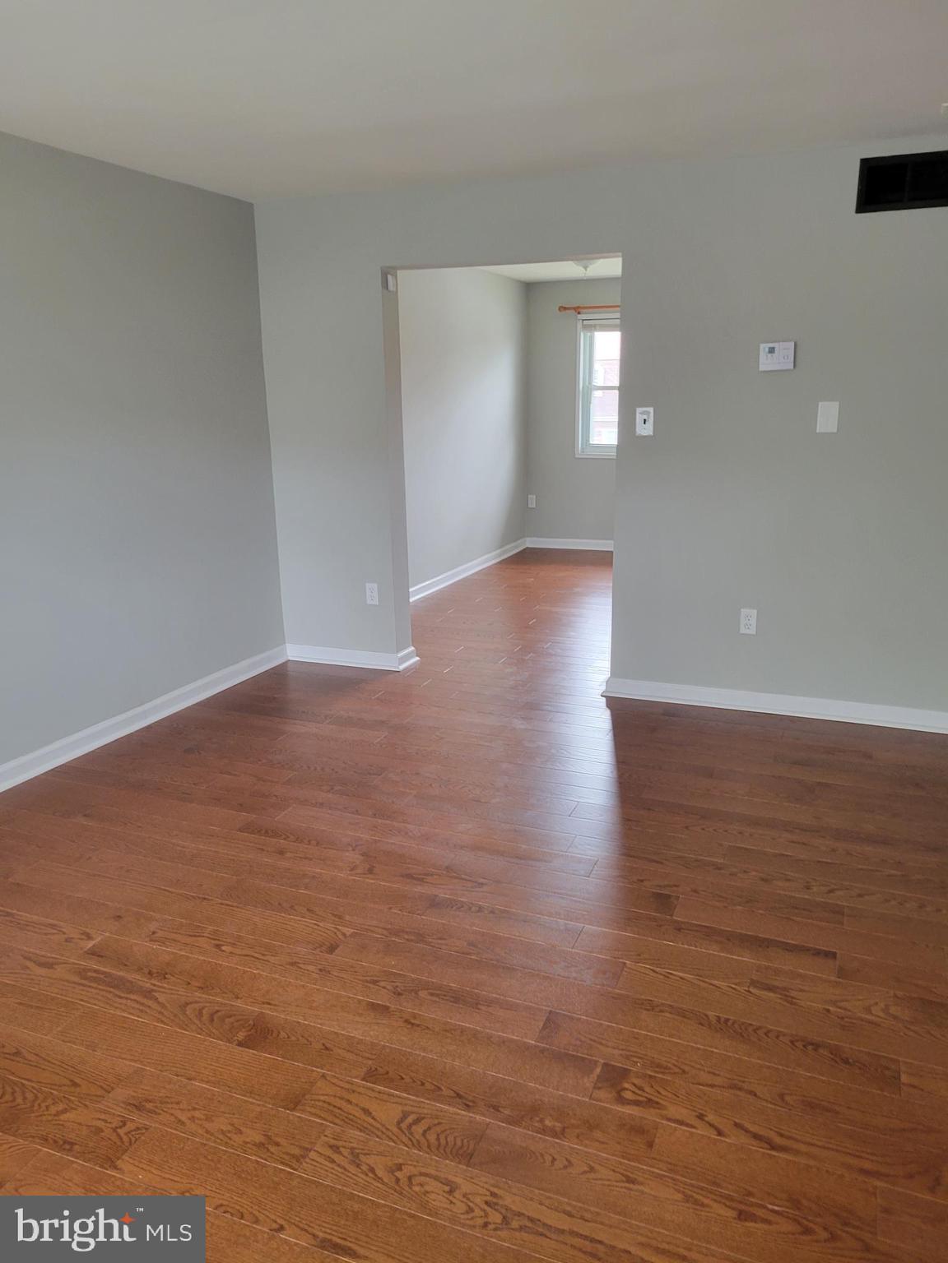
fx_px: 949
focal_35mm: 26
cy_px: 632
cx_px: 474
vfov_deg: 67.3
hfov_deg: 53.1
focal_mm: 5.4
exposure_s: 1/40
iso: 160
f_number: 1.8
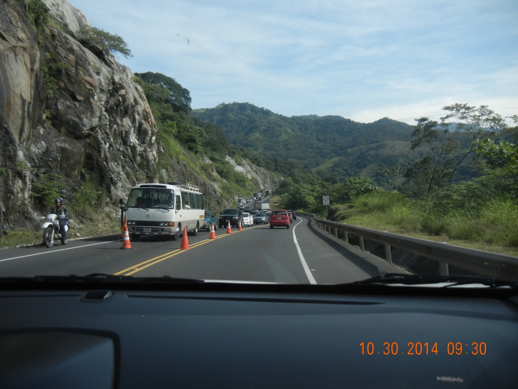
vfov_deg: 46.8
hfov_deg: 60.0
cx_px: 259
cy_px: 194
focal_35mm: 30
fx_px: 449
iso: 160
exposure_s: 1/264
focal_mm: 5.4
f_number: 7
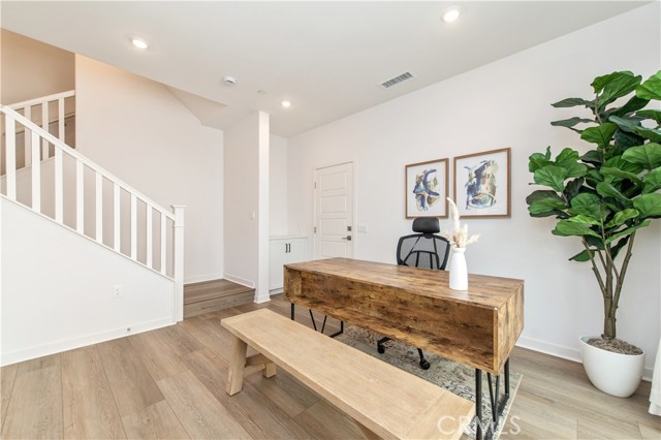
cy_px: 220
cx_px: 330
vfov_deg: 81.1
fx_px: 257
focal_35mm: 14
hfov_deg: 104.3
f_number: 4
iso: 320
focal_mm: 14
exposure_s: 1/60
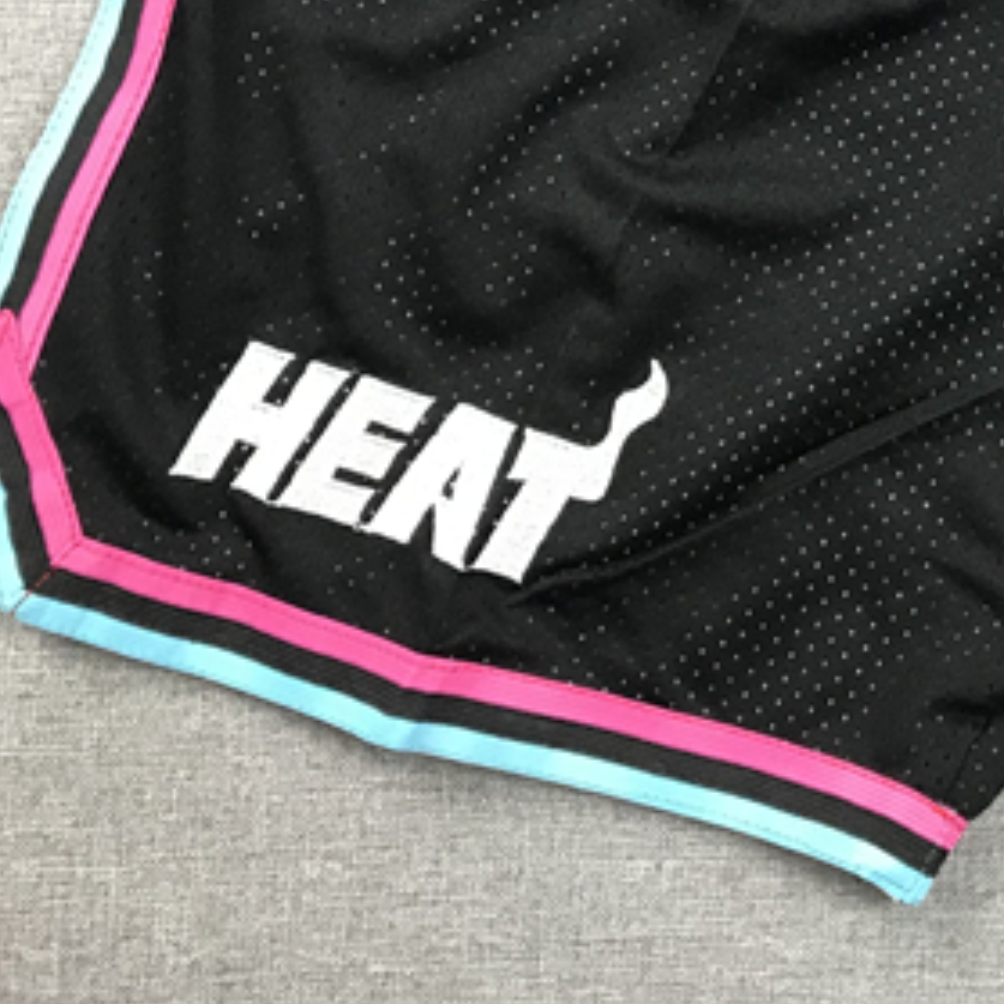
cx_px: 1195
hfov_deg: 22.5
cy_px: -43
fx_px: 2330
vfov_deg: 23.1
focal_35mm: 71
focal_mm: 3.99
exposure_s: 1/25
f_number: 1.8
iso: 32
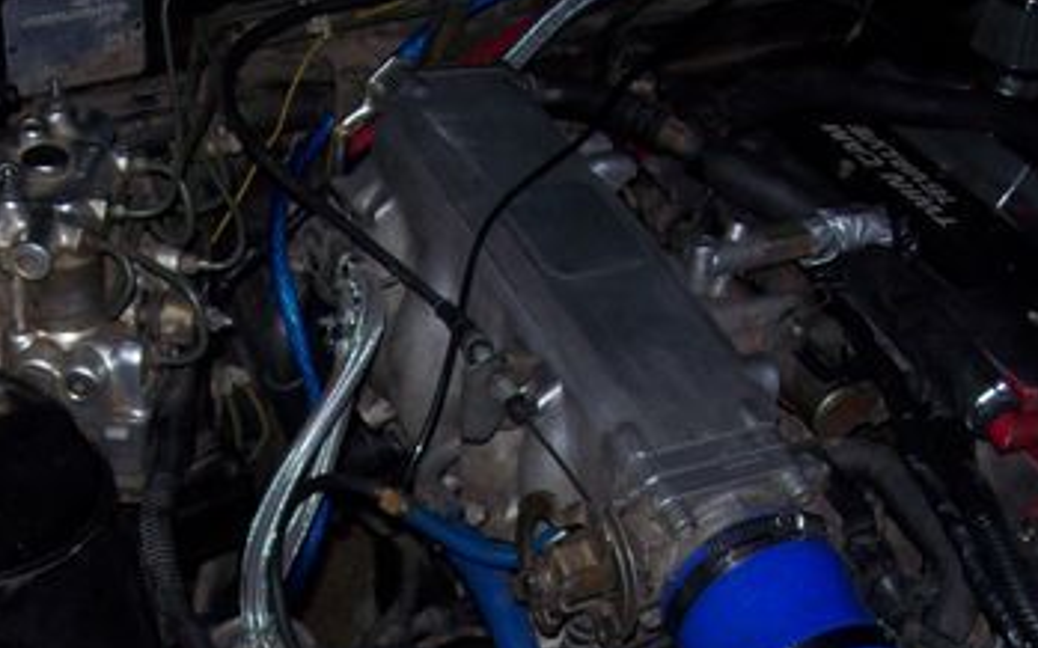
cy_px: 684
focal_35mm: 70
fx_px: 1980
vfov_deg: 18.0
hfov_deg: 29.1
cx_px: 303
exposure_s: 1/64
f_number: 2.7
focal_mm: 6
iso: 80
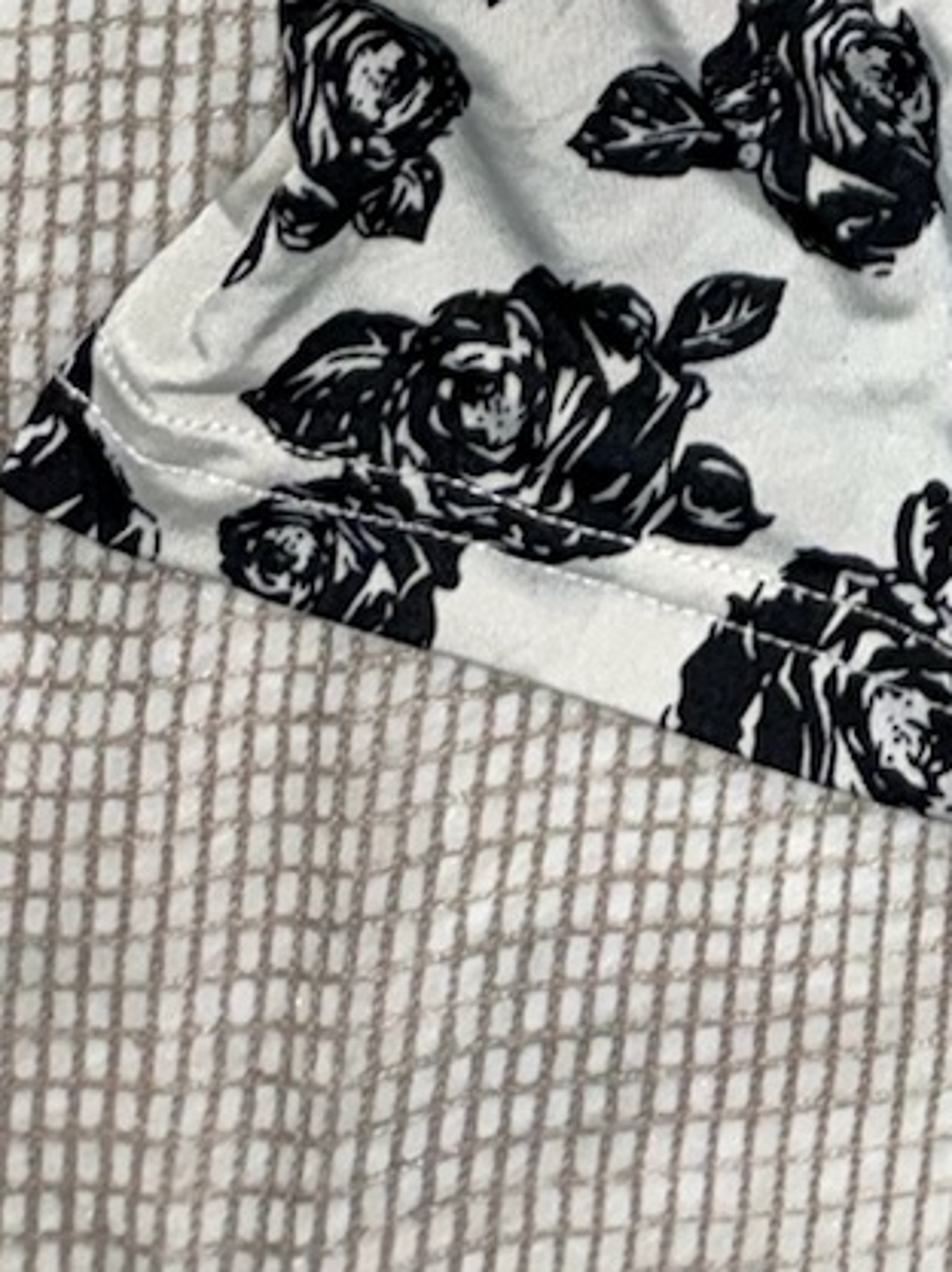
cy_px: -1742
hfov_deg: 11.8
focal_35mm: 118
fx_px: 4334
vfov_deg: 12.9
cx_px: 1562
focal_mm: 6.76
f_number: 1.78
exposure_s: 1/58
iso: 64
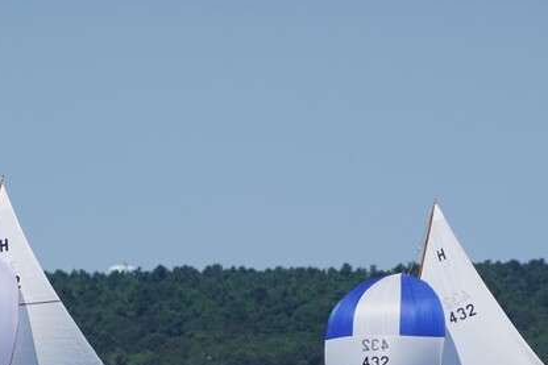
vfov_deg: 1.5
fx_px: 14226
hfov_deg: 2.2
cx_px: 223
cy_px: 346
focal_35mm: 935
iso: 200
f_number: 5.6
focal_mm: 324
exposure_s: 1/2000
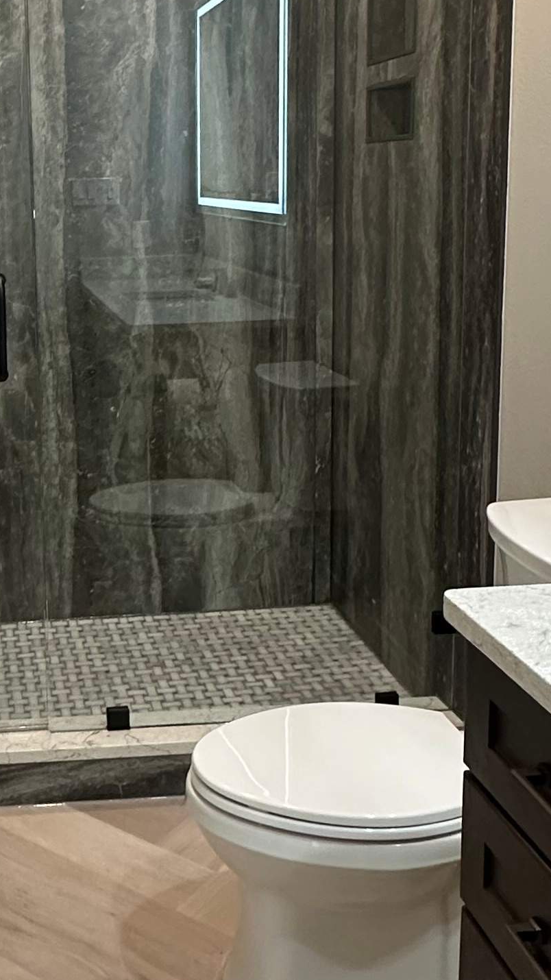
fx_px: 1117
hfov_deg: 26.3
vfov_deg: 46.8
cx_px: 8
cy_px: 354
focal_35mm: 43
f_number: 2.2
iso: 320
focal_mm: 2.22
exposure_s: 1/80
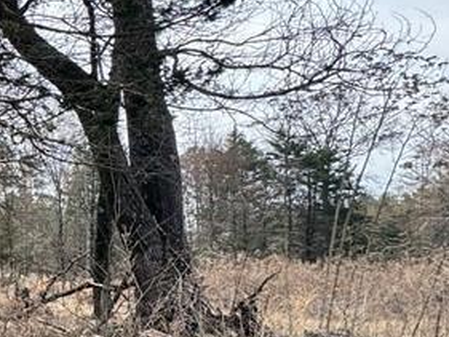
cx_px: -312
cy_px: 222
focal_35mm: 51
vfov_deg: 28.4
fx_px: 662
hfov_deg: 23.8
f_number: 2.2
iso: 40
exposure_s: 1/238
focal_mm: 2.22
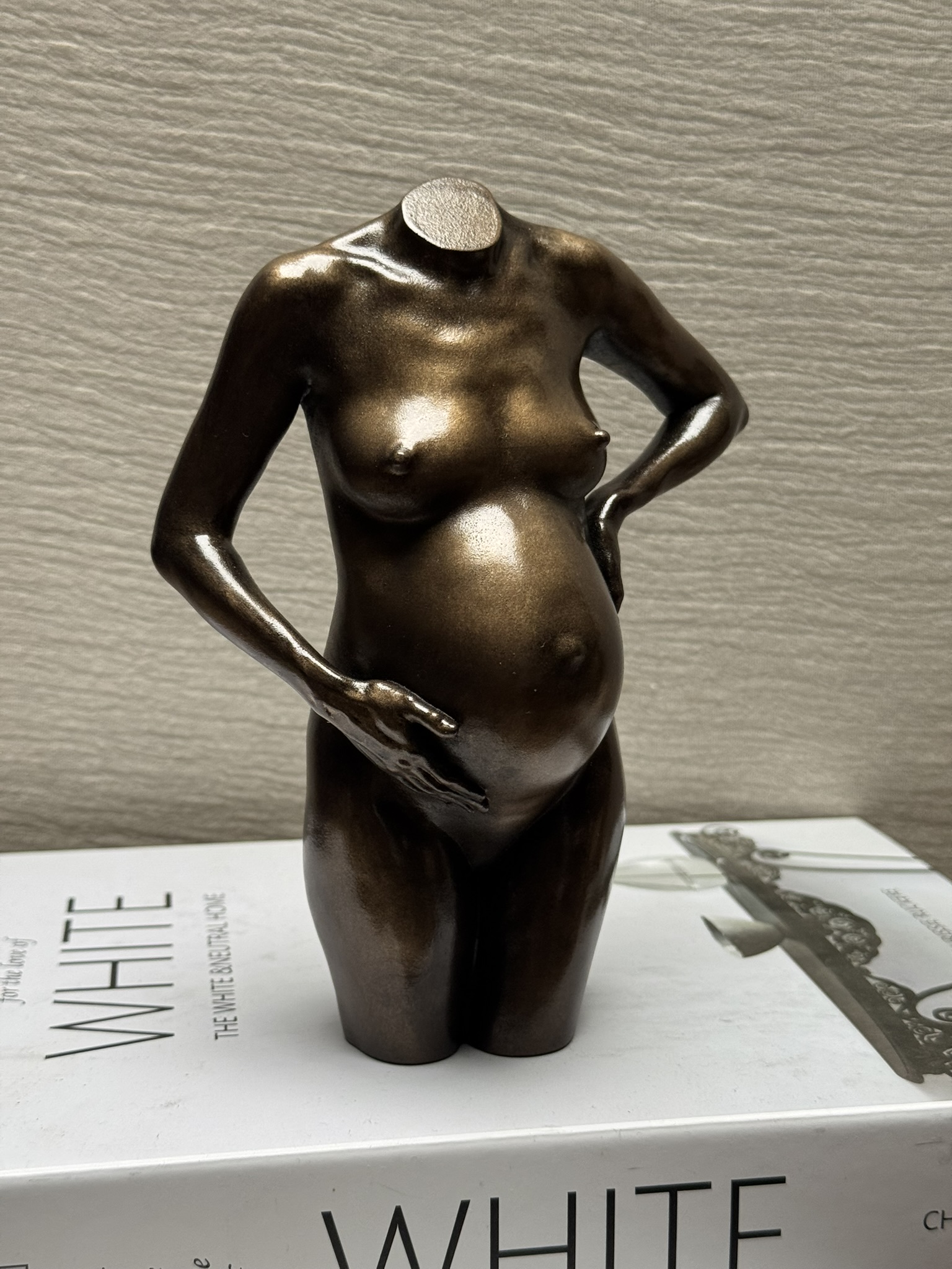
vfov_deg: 39.7
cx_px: 476
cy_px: 634
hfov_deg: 30.3
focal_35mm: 48
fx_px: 1760
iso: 200
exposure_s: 1/60
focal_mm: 6.76
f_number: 1.78
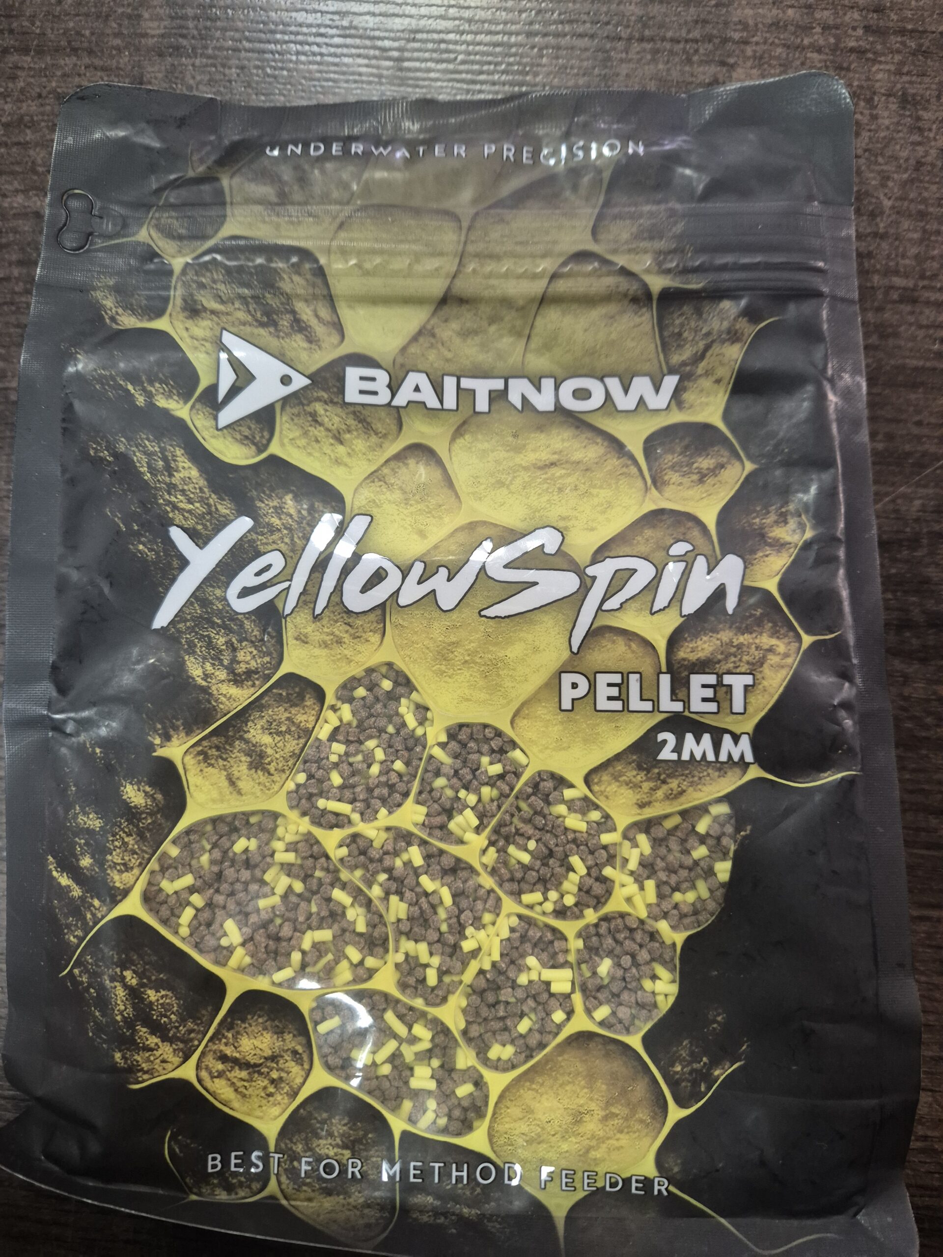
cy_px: 628
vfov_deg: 73.9
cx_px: 472
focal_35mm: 23
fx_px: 835
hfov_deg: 58.9
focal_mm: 5.4
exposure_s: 1/100
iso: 800
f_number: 1.8
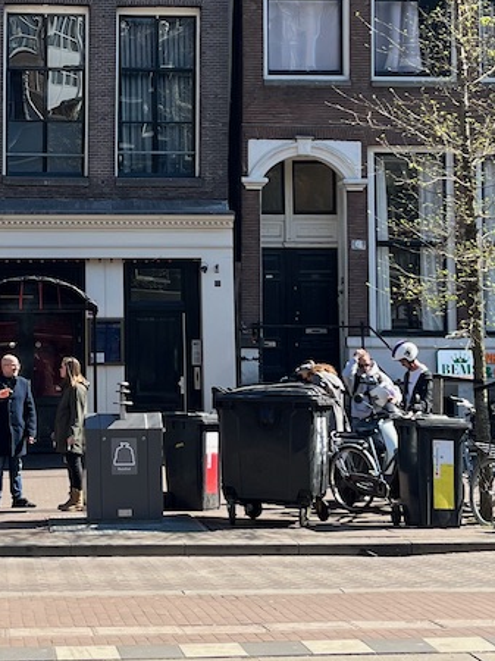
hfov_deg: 19.6
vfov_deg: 26.2
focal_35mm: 74
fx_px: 1412
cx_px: 81
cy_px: 217
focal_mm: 5.1
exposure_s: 1/1252
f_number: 1.6
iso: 50
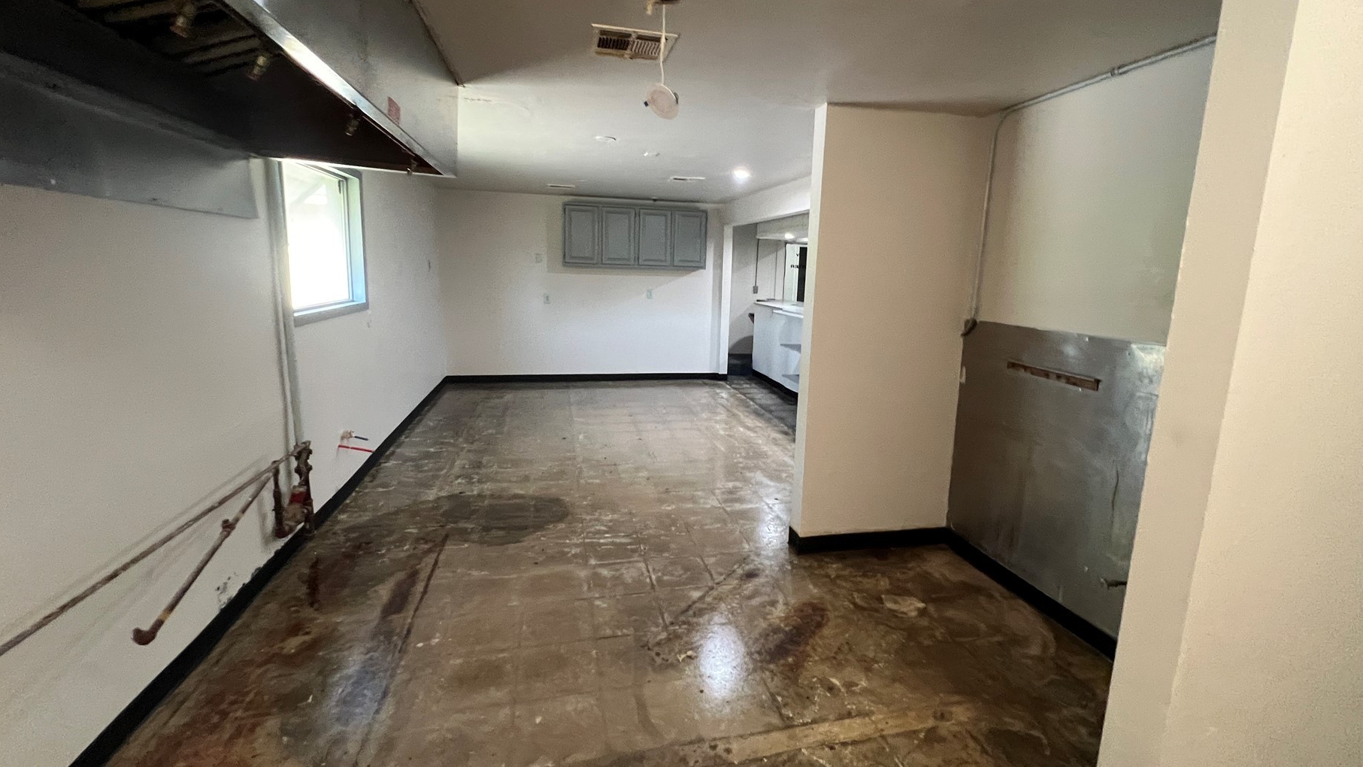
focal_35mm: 15
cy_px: 351
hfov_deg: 103.0
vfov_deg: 70.4
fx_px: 542
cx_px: 693
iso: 400
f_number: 1.8
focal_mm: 1.57
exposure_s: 1/60
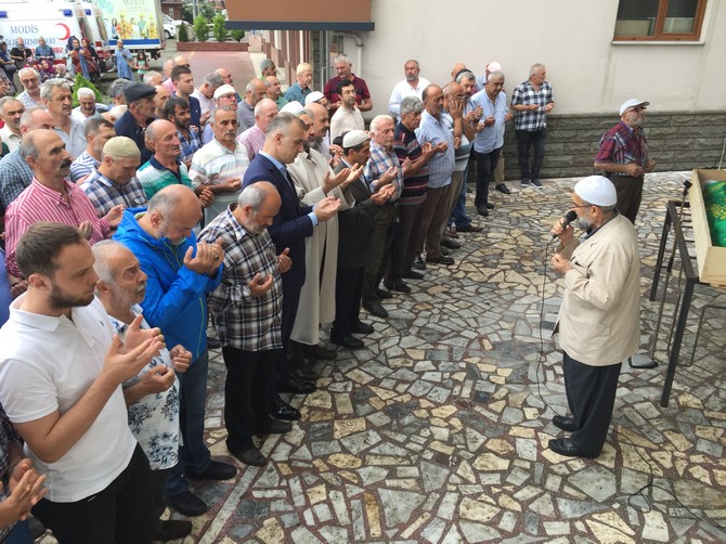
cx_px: 363
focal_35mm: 29
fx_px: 608
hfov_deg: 61.7
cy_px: 272
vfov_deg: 48.2
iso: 32
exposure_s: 1/50
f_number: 2.2
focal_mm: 4.15
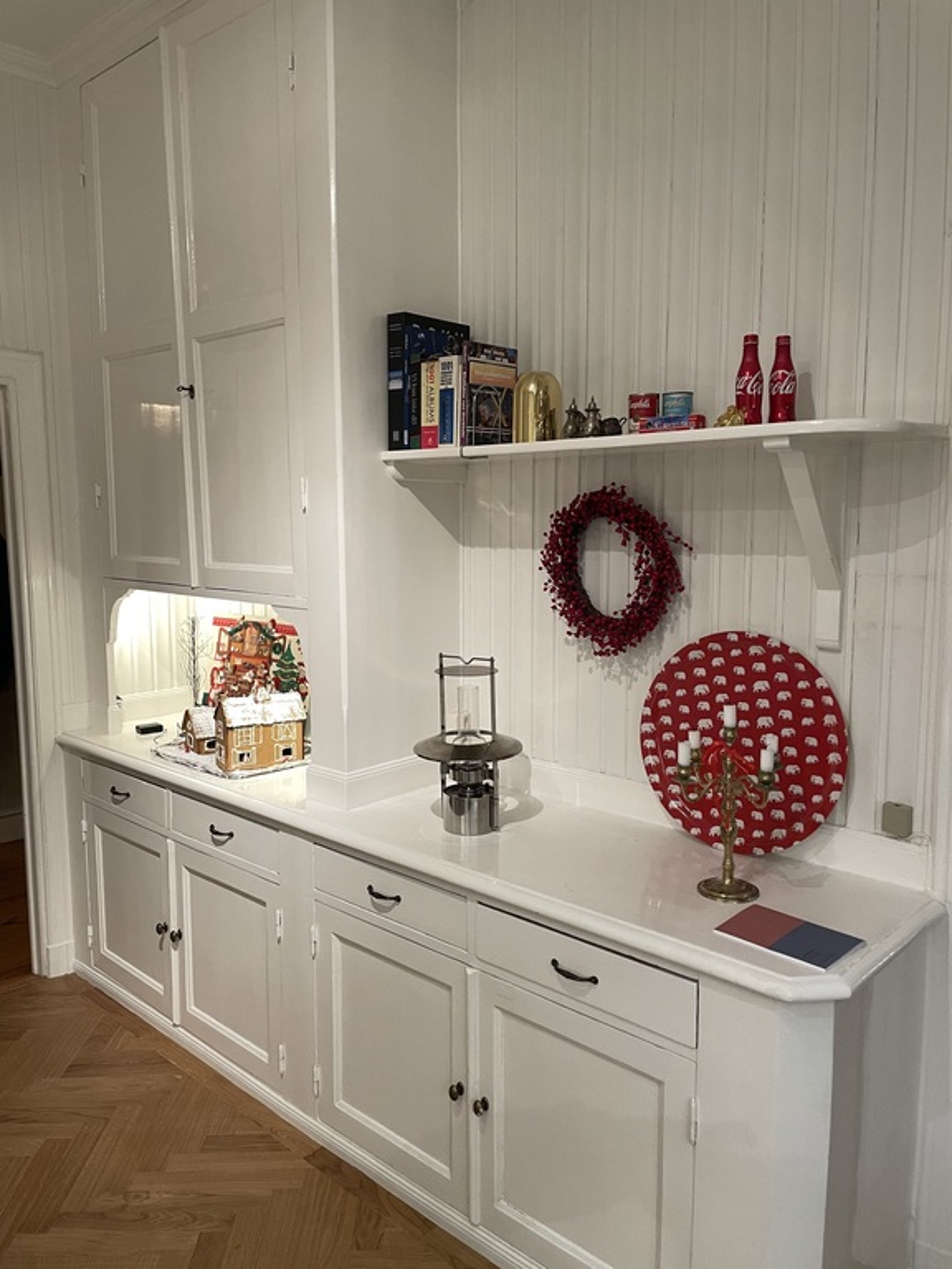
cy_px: 634
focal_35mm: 26
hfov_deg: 53.1
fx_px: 953
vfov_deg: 67.3
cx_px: 476
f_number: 1.6
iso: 160
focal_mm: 4.2
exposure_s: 1/50
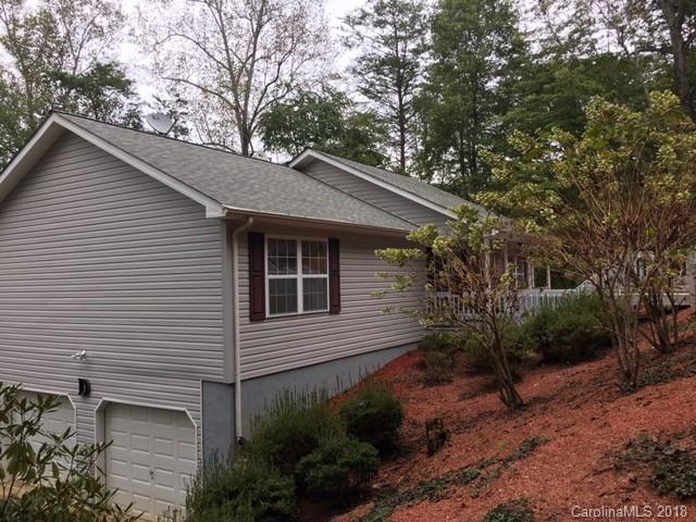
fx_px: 583
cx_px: 348
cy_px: 261
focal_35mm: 29
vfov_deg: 48.2
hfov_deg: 61.7
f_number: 2.2
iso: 25
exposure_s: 1/120
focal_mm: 4.15
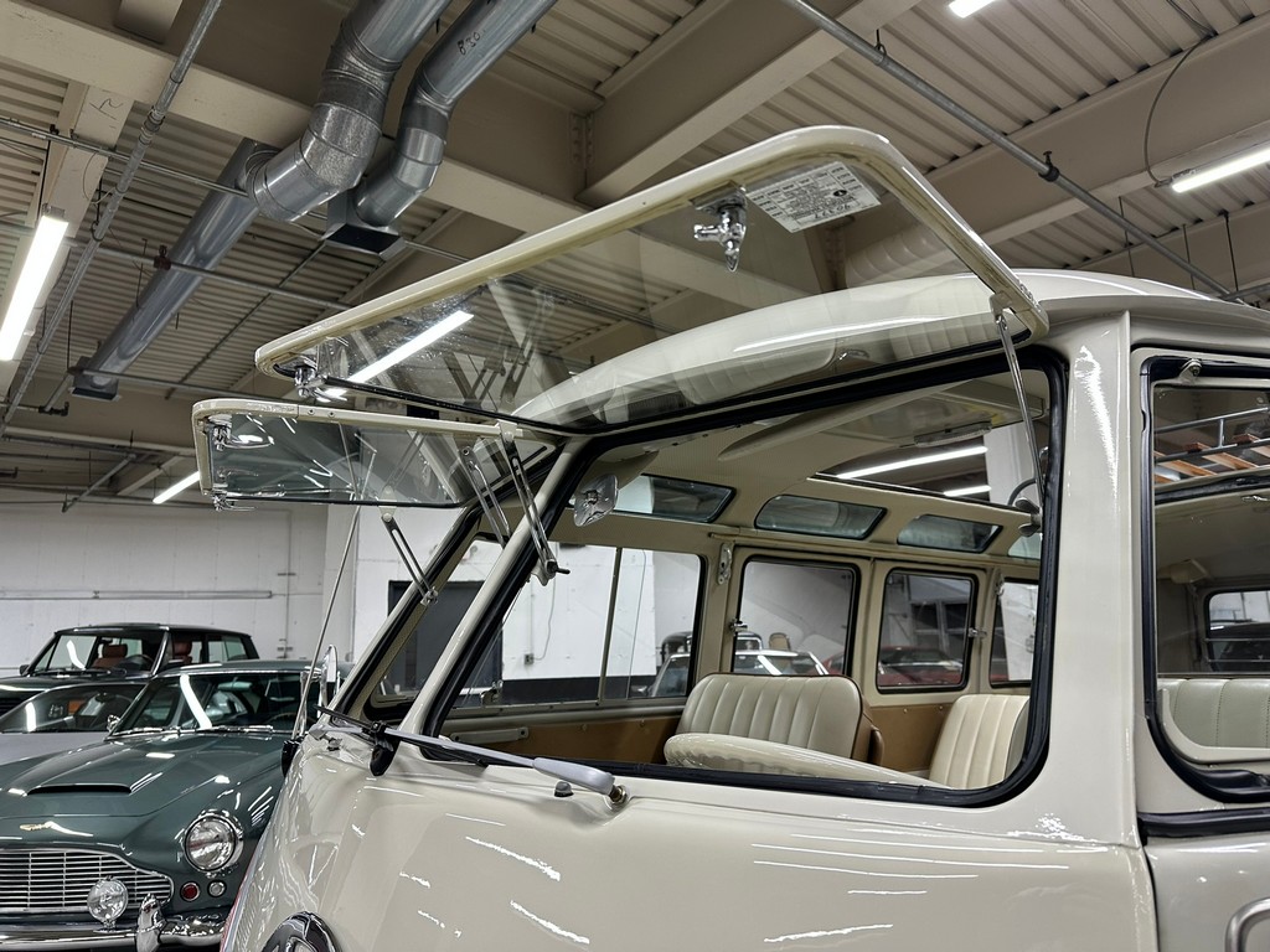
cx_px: 635
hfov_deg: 71.6
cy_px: 476
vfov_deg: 56.8
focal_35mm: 24
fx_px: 881
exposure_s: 1/60
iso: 125
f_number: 1.78
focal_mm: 6.86
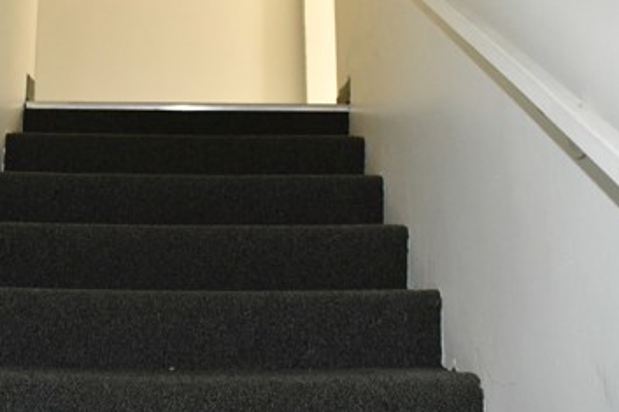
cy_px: 136
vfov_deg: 27.3
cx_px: 168
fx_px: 842
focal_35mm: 49
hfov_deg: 39.5
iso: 1600
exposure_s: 1/60
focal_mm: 18
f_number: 5.6
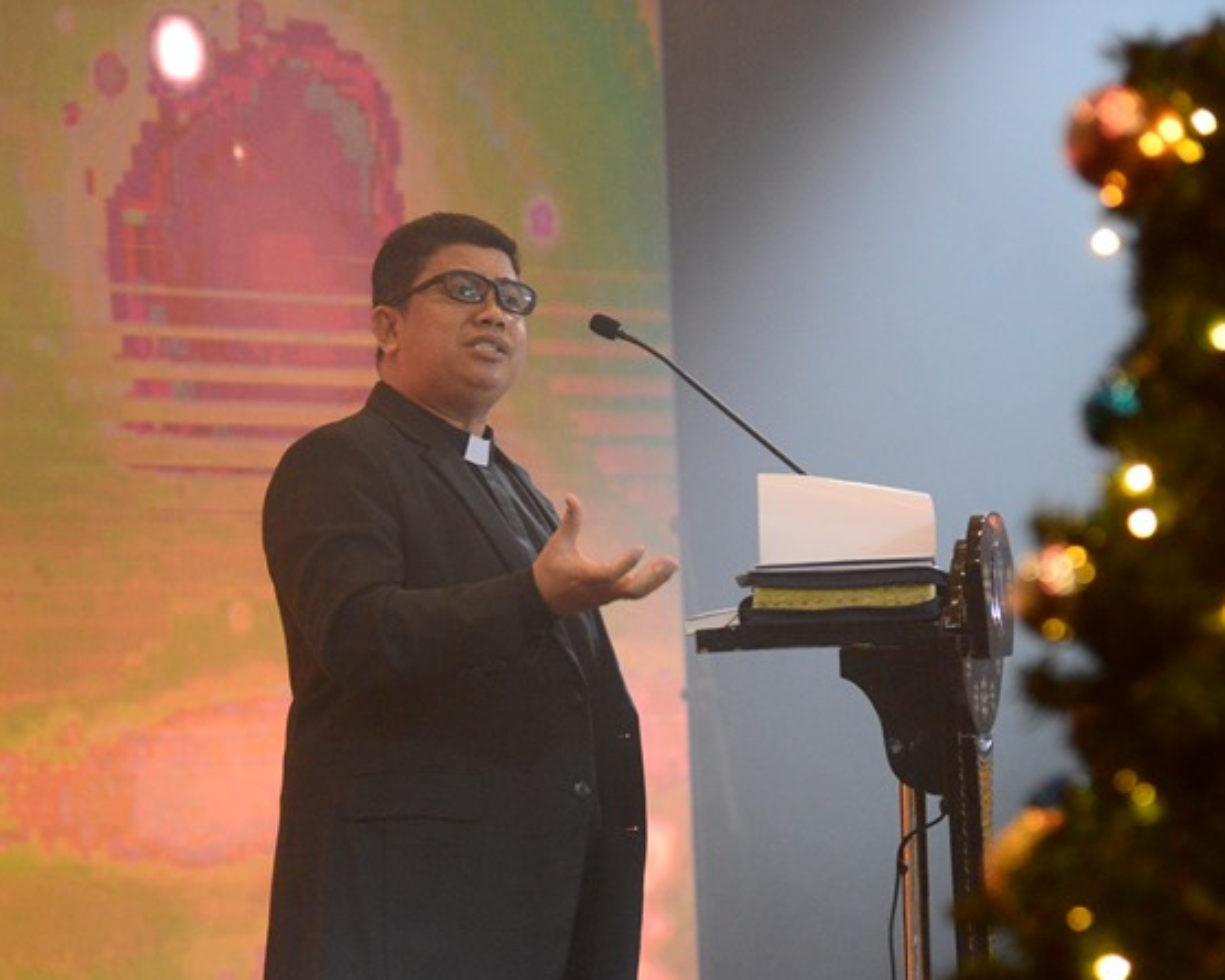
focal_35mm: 162
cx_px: 544
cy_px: 515
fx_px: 5874
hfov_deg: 11.9
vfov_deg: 9.5
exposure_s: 1/250
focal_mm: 120
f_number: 4.5
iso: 6400
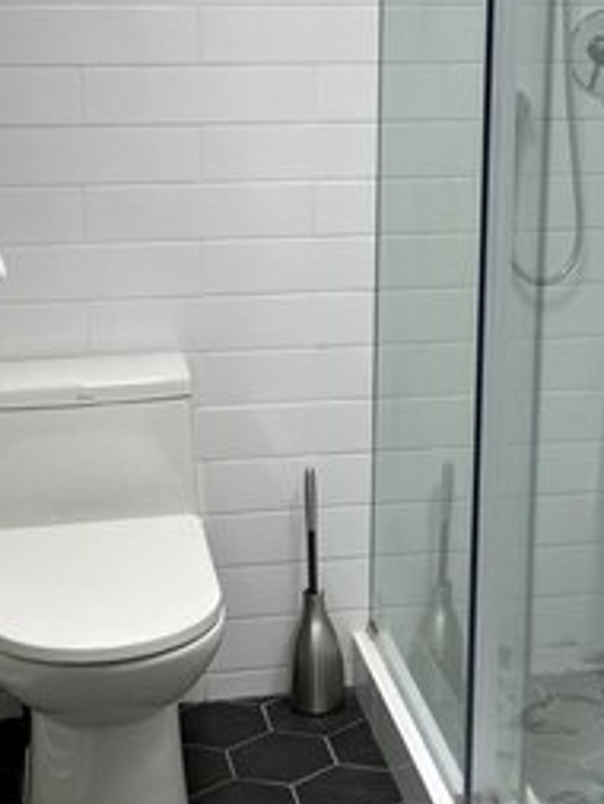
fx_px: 1836
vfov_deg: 24.6
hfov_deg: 18.6
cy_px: 311
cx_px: 381
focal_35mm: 79
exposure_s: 1/120
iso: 125
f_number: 1.8
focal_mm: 4.25
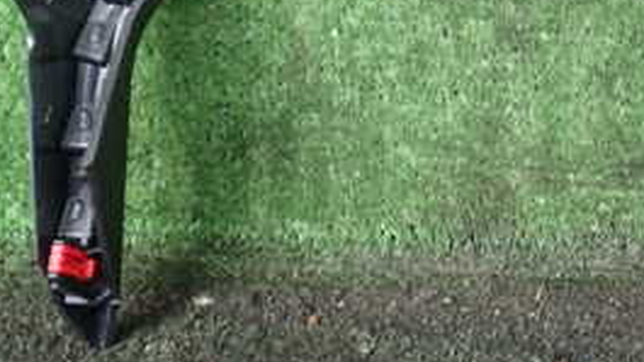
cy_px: -32
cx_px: 583
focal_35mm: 74
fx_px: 1264
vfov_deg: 15.9
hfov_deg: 27.5
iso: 200
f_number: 2.3
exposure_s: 1/30
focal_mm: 5.4
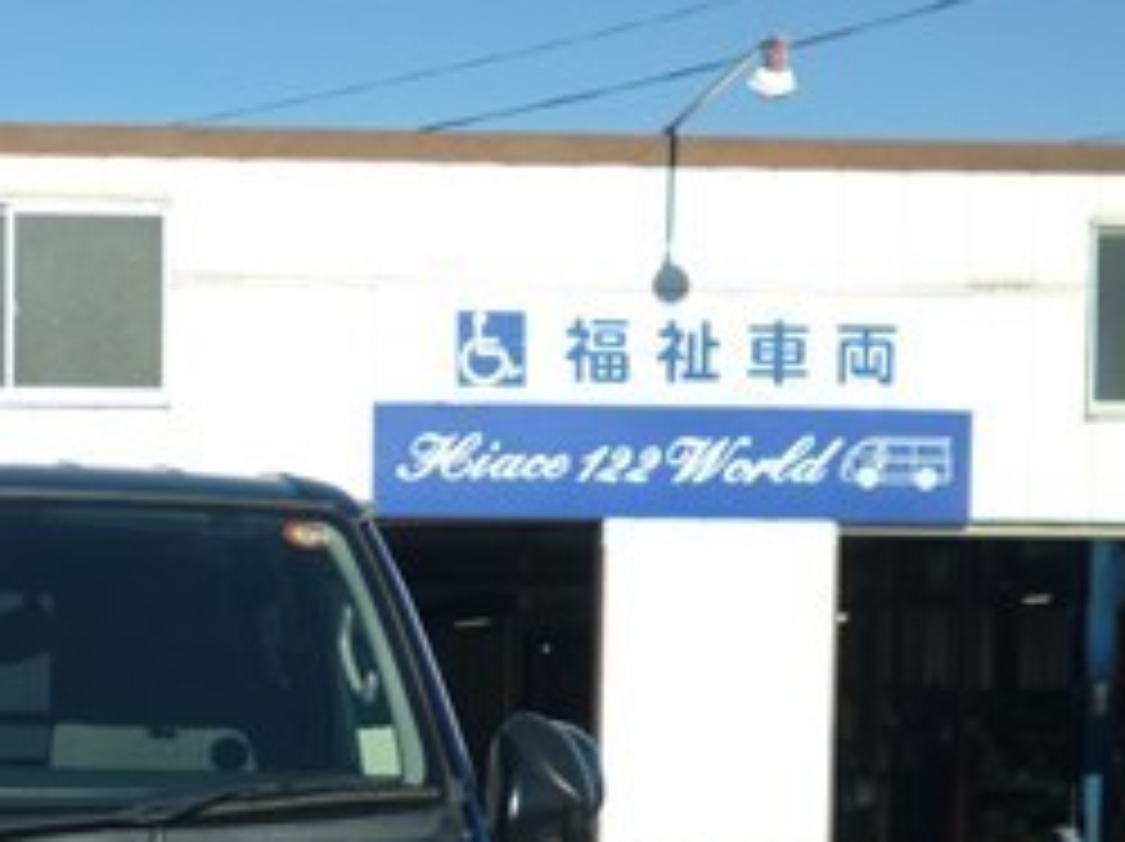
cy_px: 833
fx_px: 2662
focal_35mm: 82
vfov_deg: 17.6
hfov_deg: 22.6
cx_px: -86
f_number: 10
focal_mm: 5.6
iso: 100
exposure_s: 1/200
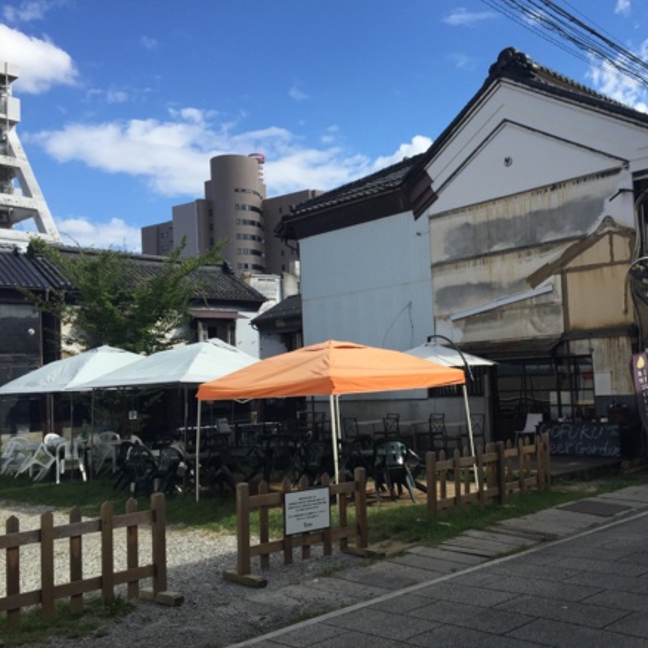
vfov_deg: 47.2
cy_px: 331
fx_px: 741
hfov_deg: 46.8
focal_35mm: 35
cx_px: 403
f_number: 2.2
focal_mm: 4.15
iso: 32
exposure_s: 1/1980
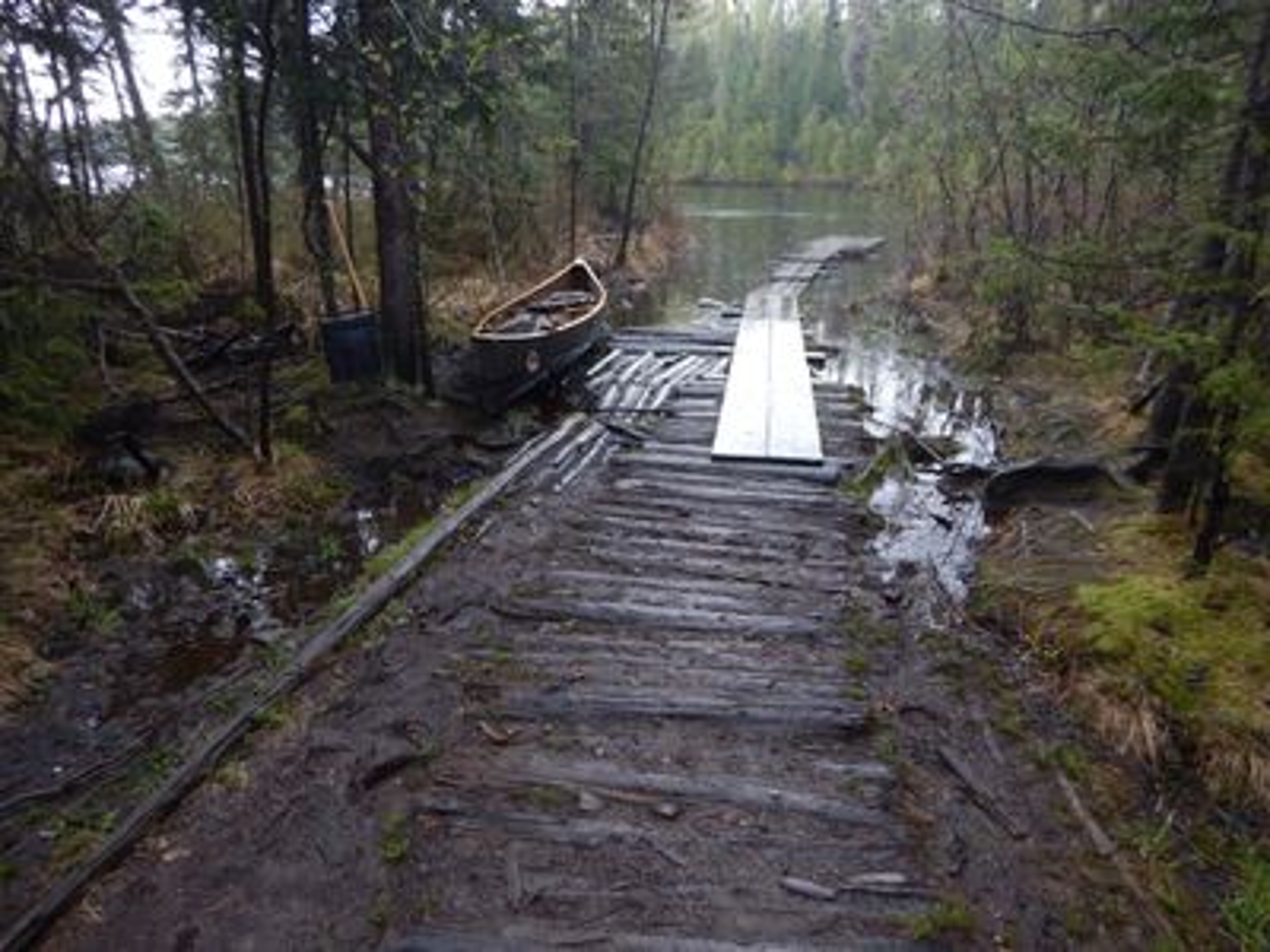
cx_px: 635
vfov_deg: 56.8
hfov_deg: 71.6
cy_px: 476
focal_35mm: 24
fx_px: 881
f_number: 2.8
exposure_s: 1/30
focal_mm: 4.3
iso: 125
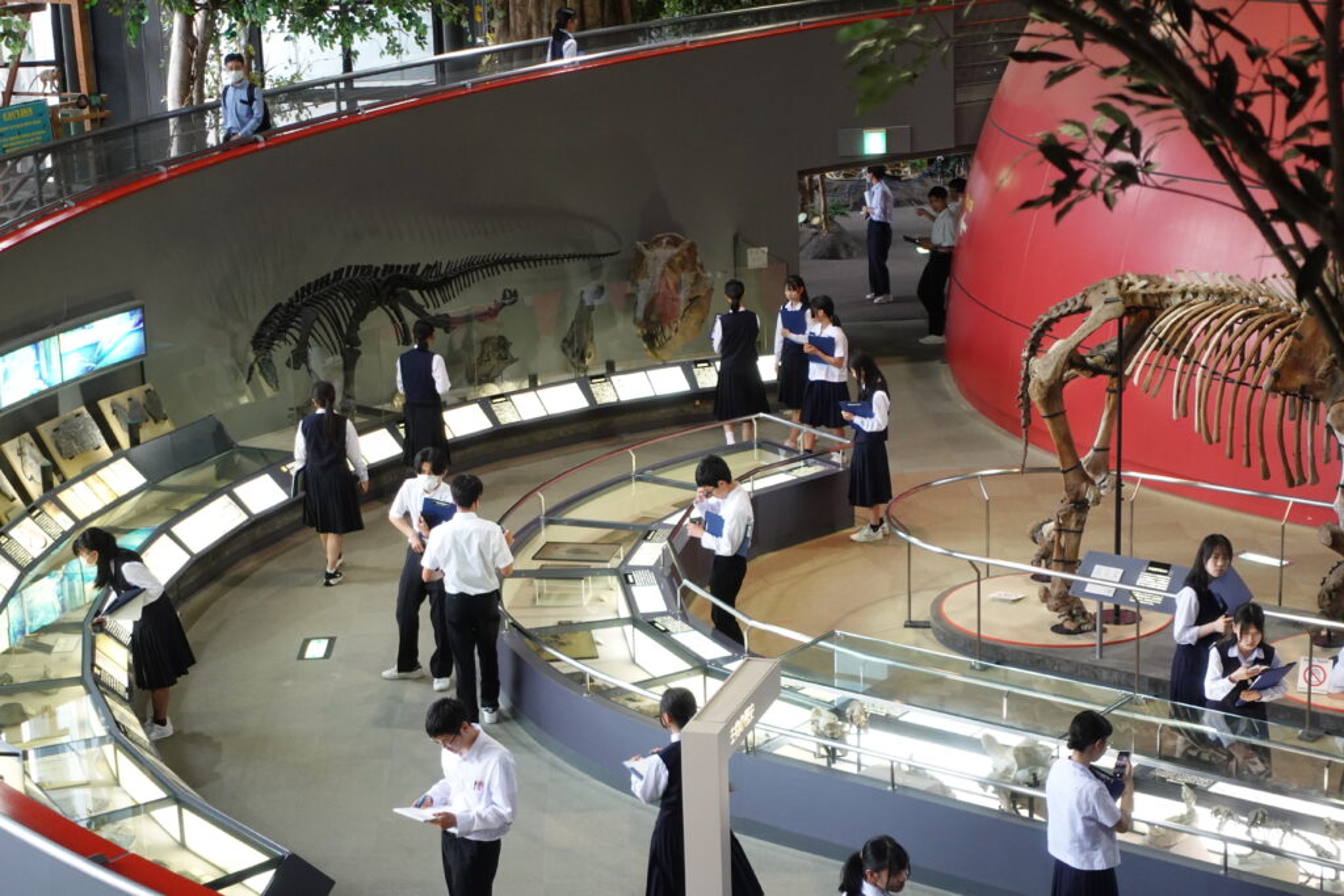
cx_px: 672
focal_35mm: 70
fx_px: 2614
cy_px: 448
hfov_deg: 28.8
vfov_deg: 19.5
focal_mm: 25.7
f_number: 2.8
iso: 800
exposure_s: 1/80
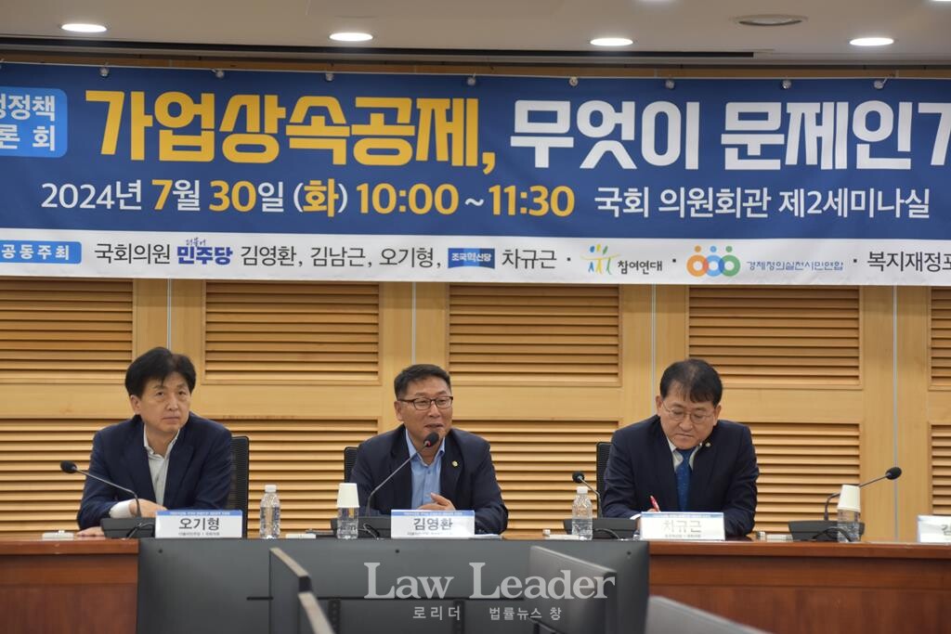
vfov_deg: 12.2
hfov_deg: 18.2
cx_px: 476
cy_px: 317
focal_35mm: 112
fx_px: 2972
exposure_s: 1/100
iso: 640
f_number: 5.3
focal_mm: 75
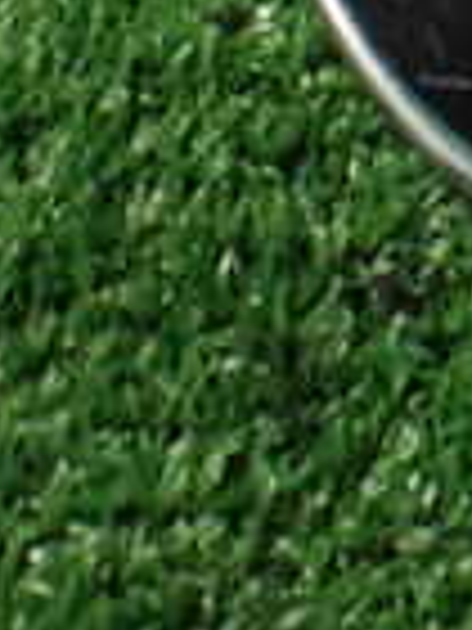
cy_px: -225
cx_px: 863
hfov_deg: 10.7
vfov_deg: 14.5
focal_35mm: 129
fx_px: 2345
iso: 800
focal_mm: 5.4
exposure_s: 1/40
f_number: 2.3
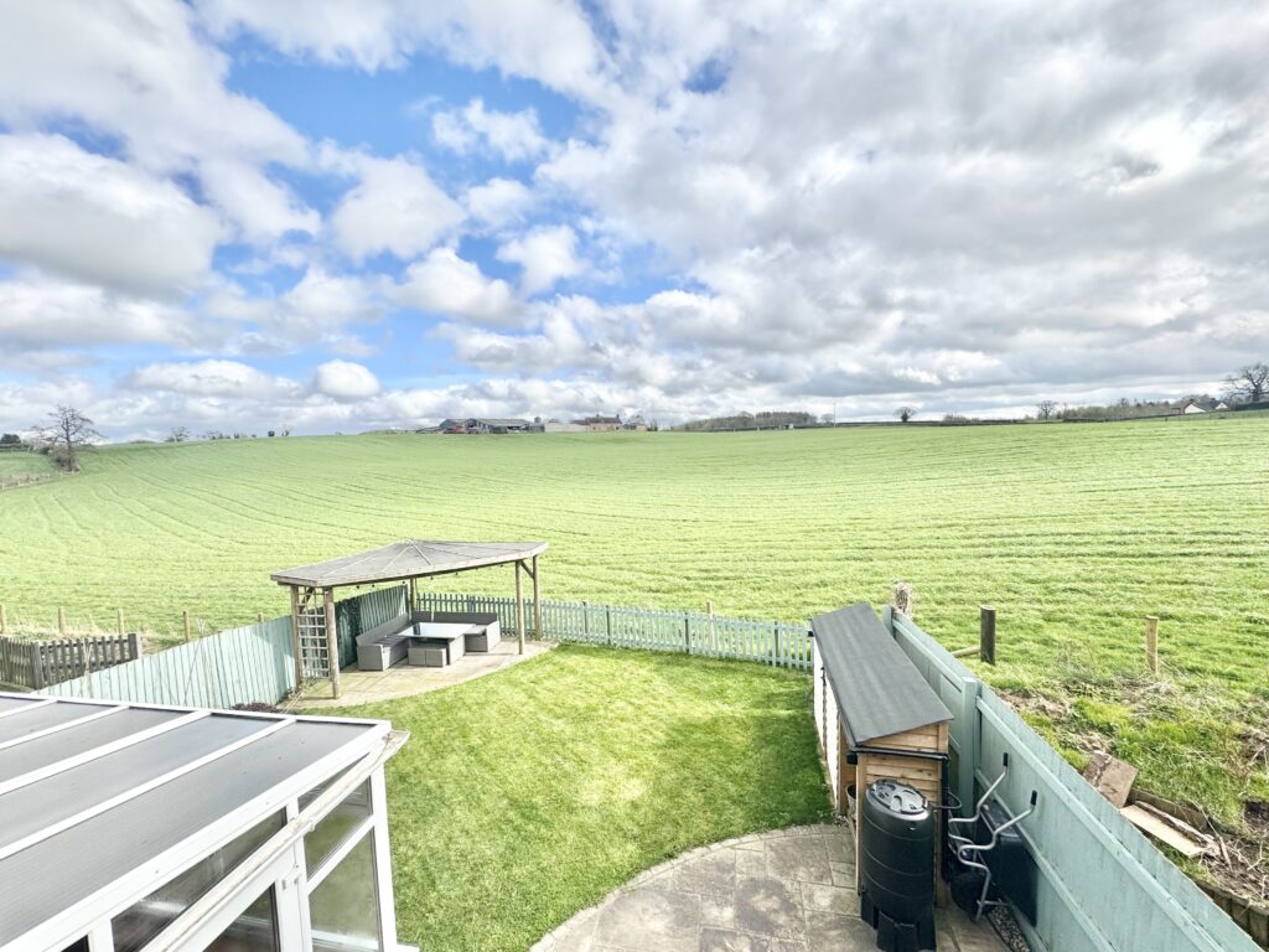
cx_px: 634
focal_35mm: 14
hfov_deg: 102.1
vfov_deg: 85.7
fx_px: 513
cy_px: 476
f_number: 2.2
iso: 50
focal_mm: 2.22
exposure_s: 1/2028
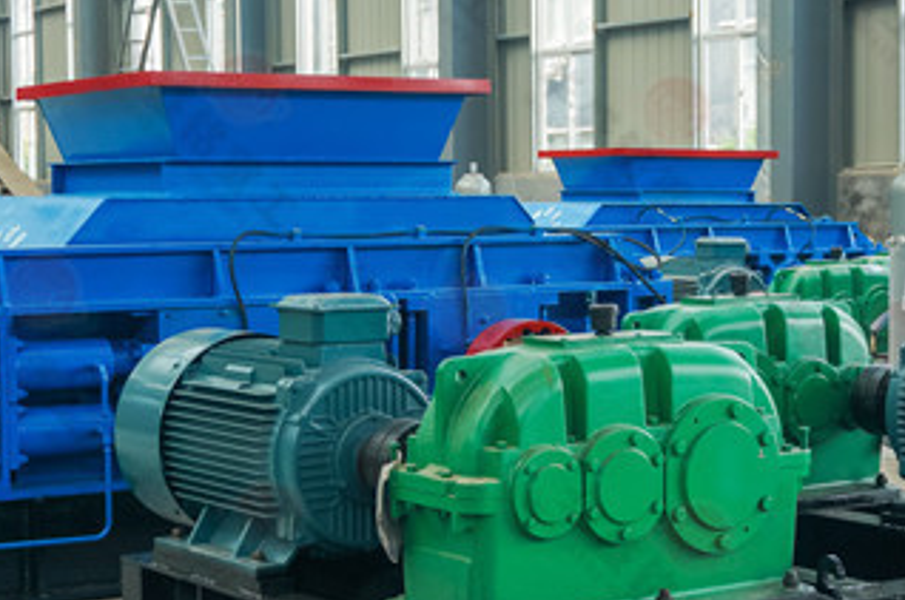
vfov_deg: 16.0
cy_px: 333
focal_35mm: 85
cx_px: 450
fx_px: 2134
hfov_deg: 23.9
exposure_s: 1/80
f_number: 5
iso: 200
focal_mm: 30
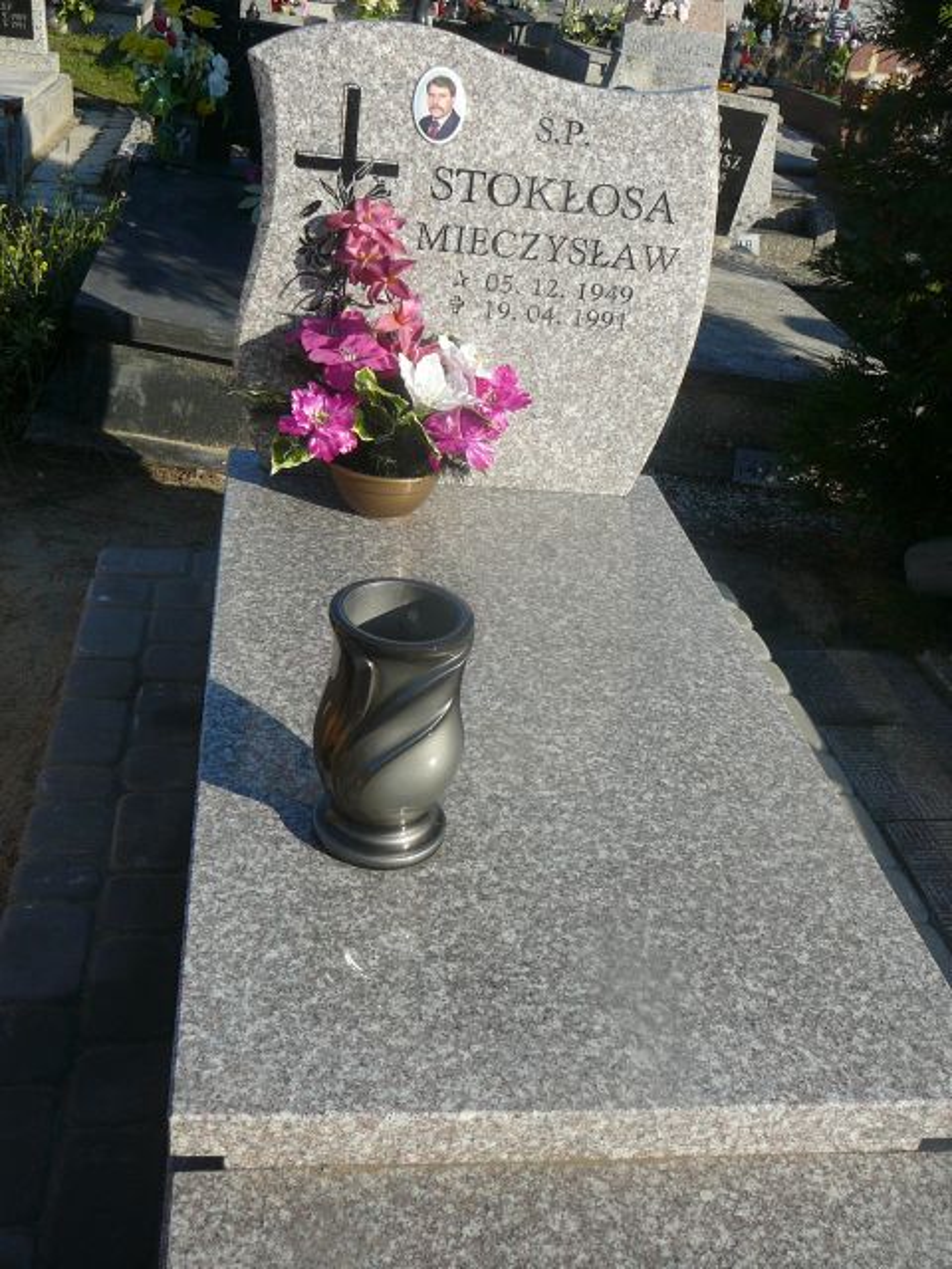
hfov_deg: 40.7
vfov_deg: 52.6
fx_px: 1283
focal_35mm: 35
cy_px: 634
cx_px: 476
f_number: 5
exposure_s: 1/400
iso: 80
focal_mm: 5.2
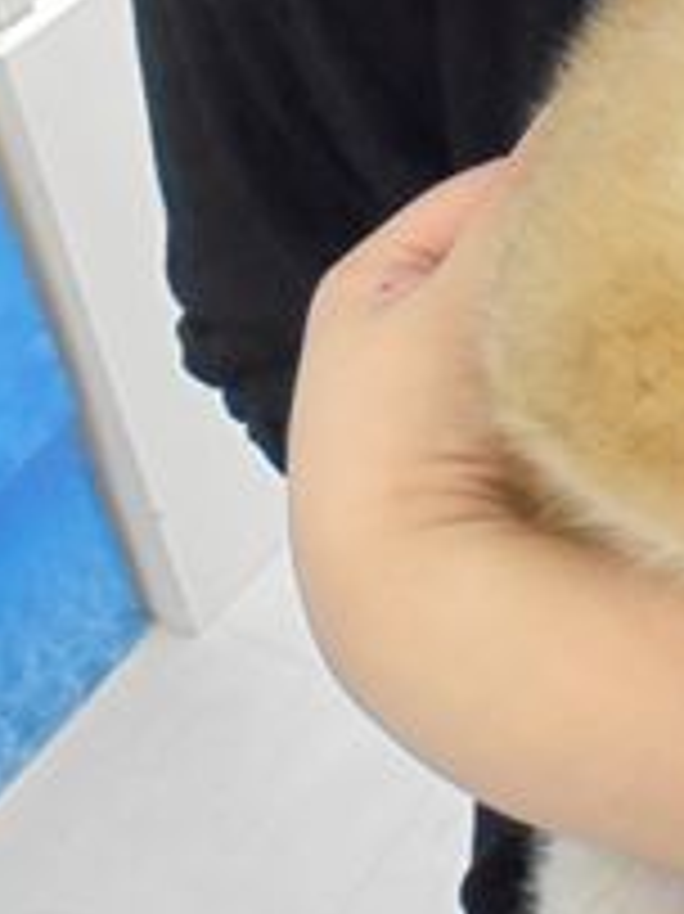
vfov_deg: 24.5
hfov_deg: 18.0
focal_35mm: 77
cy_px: 68
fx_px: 2031
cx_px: 868
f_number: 3.5
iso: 800
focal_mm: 4.6
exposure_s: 1/125
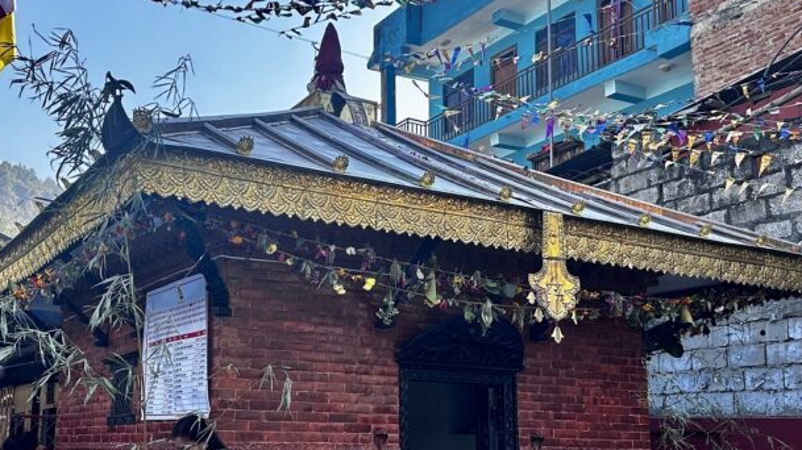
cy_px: 304
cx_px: 300
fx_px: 935
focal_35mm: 44
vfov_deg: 26.9
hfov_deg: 46.0
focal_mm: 6.86
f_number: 1.78
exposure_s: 1/857
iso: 80
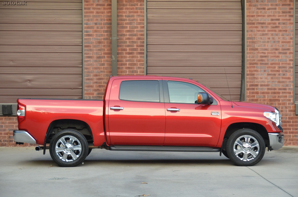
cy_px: 98
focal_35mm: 105
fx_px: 867
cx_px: 149
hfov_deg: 19.5
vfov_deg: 13.0
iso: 1600
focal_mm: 70
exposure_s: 1/400
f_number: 5
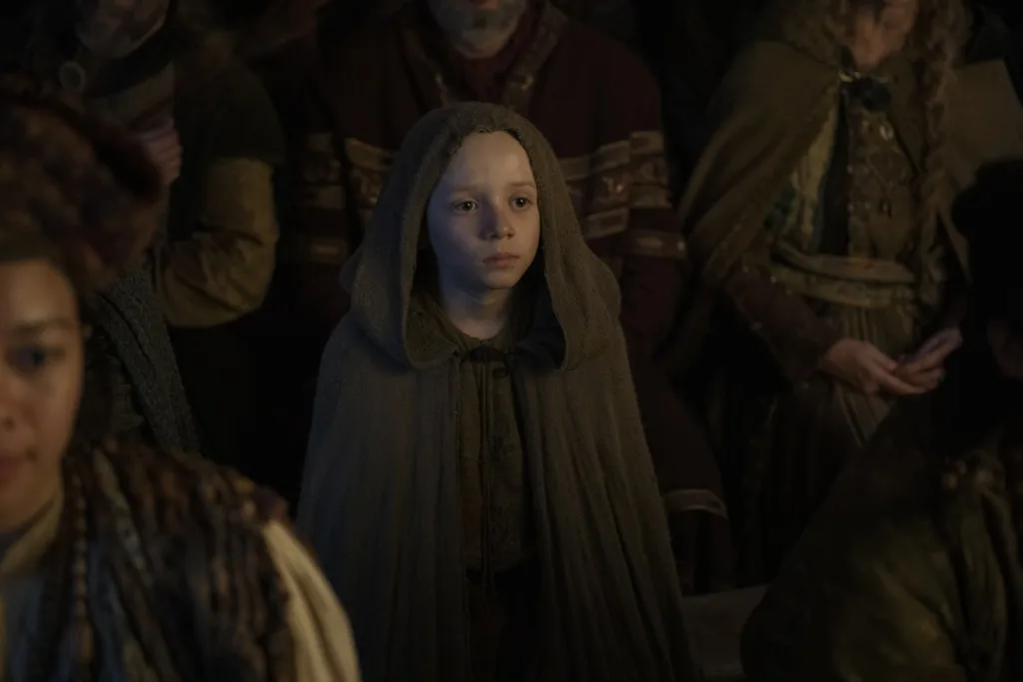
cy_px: 341
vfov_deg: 19.5
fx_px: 1989
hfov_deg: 28.8
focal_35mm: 70
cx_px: 512
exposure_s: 1/125
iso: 12800
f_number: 2.8
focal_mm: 70
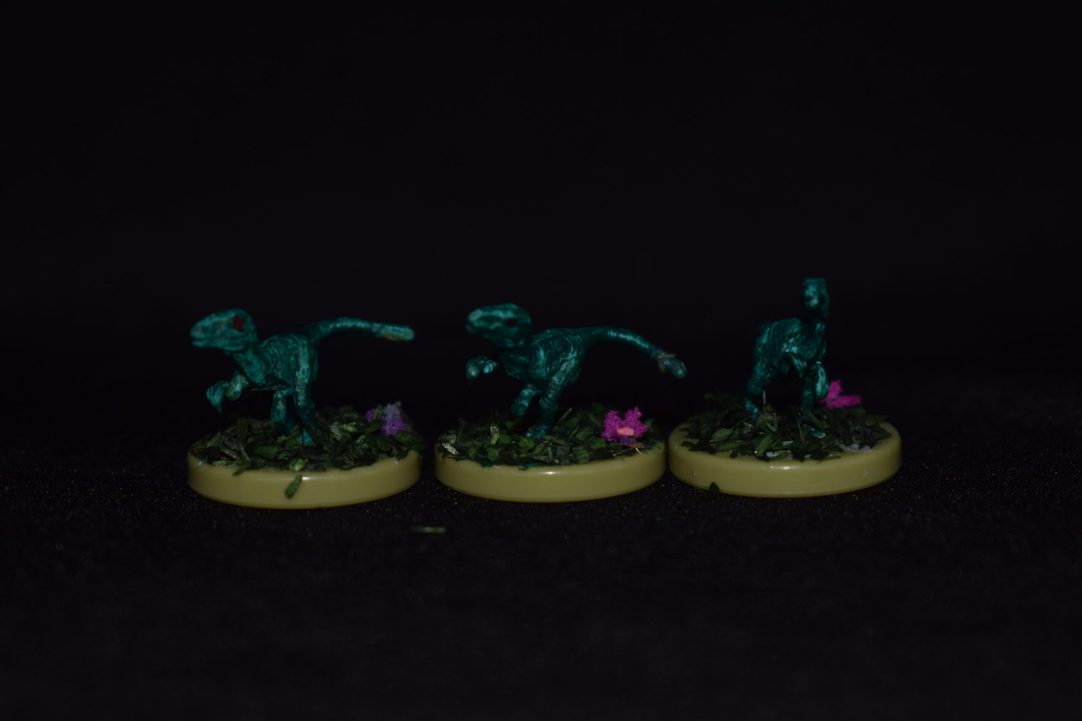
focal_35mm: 82
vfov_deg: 16.6
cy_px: 360
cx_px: 541
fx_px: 2480
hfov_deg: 24.6
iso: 200
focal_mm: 55
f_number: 5.6
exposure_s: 1/30
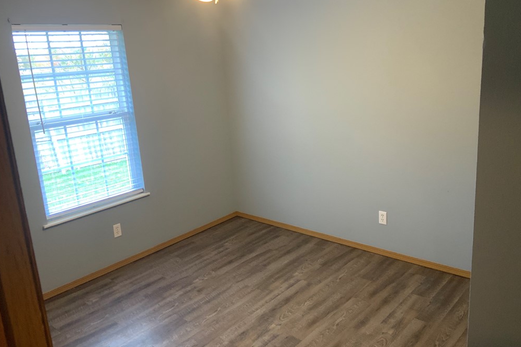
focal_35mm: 31
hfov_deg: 60.3
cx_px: 263
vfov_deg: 42.3
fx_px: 449
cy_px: 164
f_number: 1.8
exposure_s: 1/60
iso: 125
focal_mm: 3
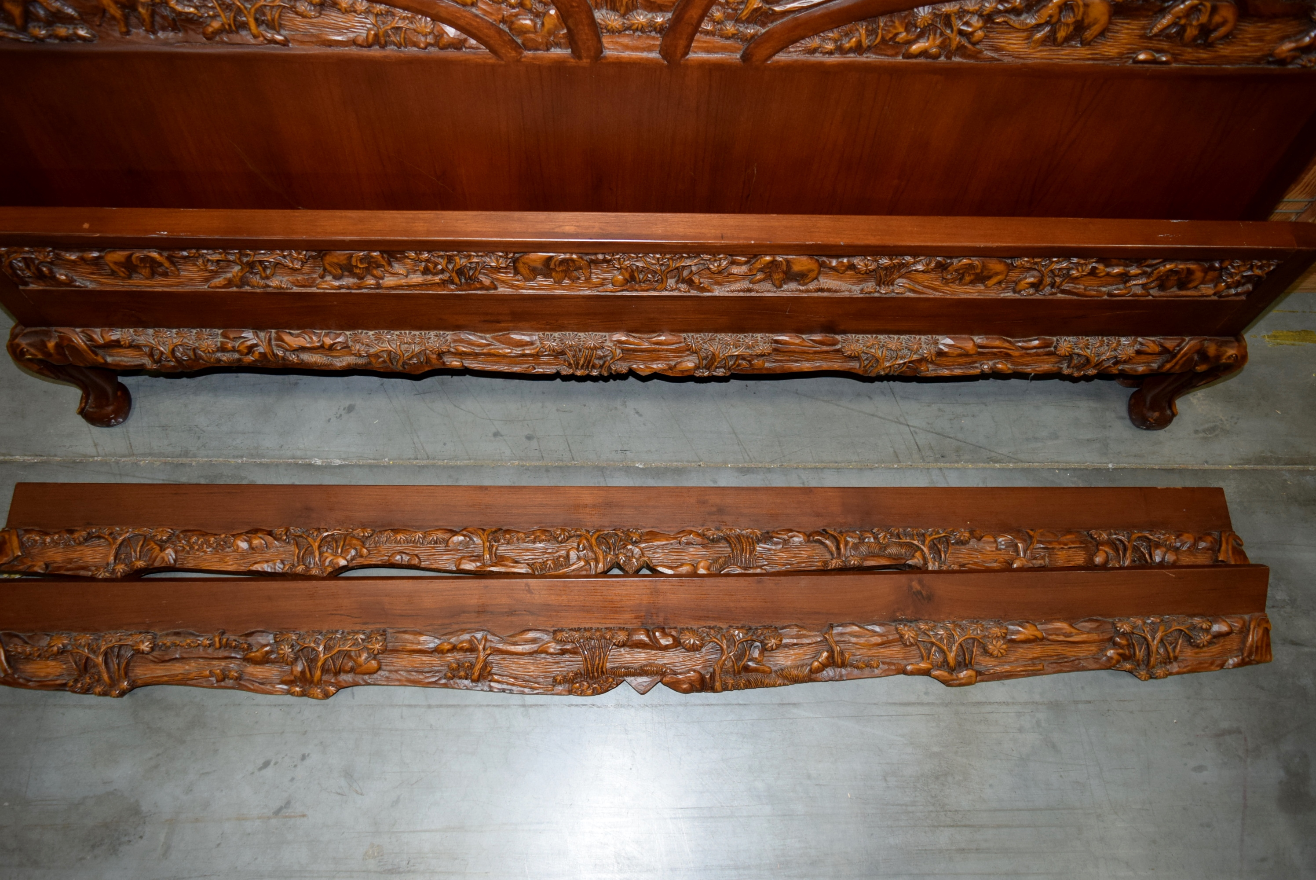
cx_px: 658
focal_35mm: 27
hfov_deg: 67.3
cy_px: 440
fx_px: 988
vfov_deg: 48.0
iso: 1000
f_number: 3.5
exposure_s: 1/60
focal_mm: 18
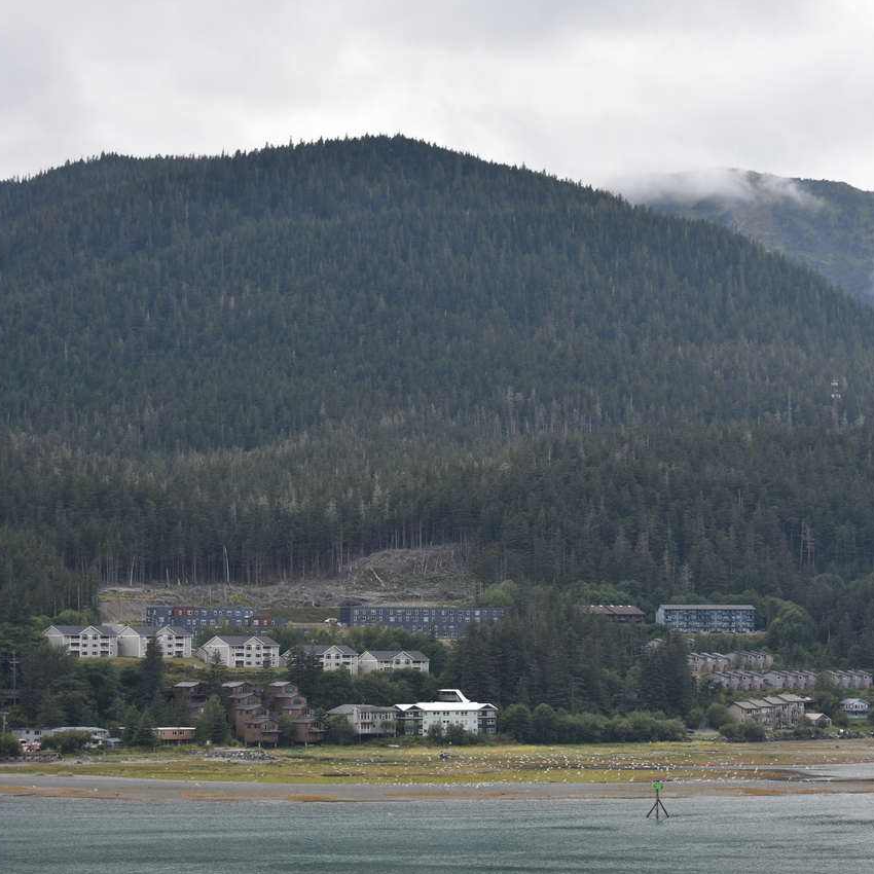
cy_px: 436
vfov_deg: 19.9
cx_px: 535
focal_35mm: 87
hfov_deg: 19.9
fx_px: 2485
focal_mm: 68
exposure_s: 1/160
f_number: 5.6
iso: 100
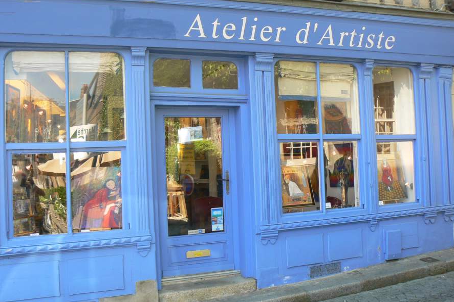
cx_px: 230
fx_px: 479
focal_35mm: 38
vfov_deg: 35.0
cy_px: 144
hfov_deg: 50.7
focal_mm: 6
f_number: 4
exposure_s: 1/100
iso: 80
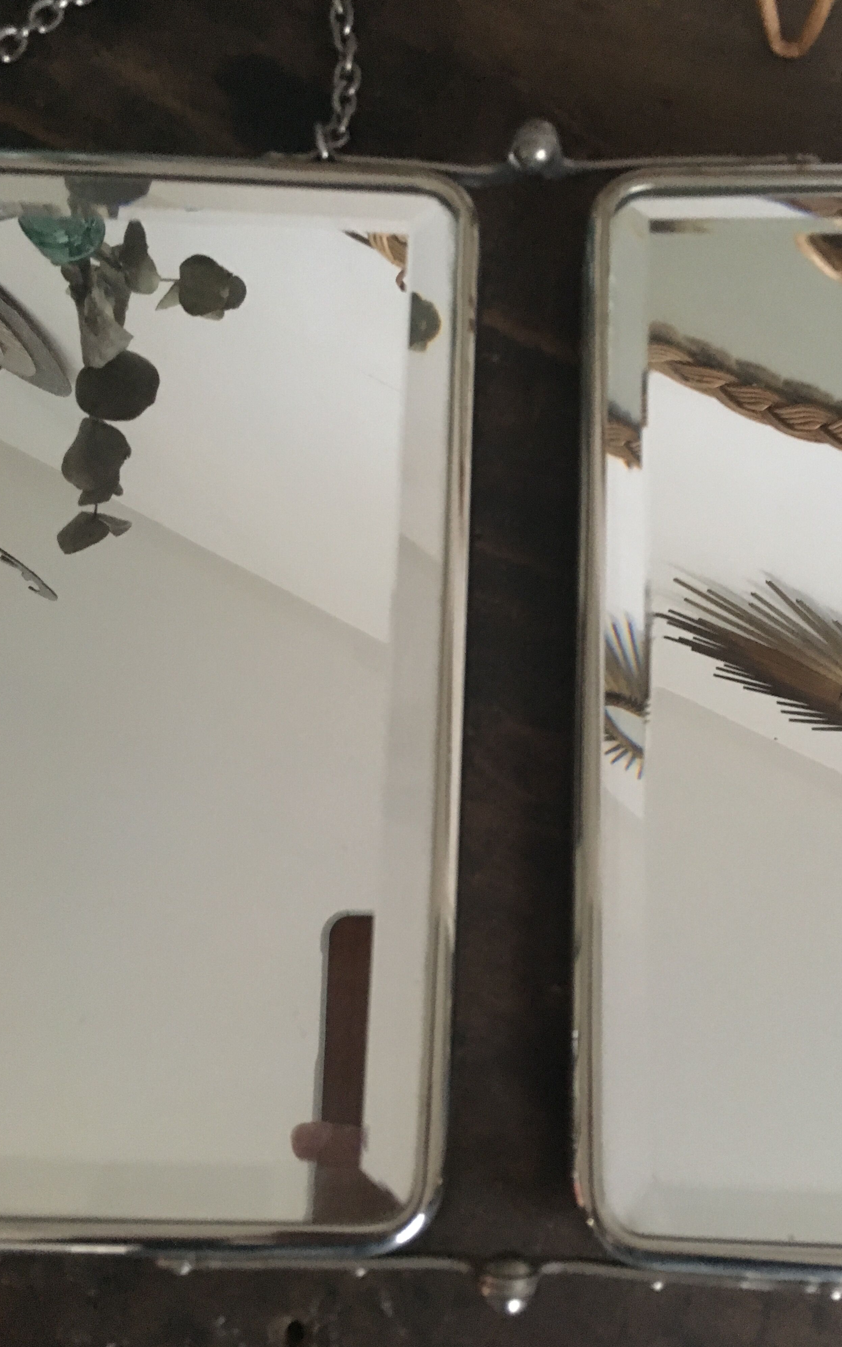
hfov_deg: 40.4
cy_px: 676
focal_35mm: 31
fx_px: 1138
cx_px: 499
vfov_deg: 61.2
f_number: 2.2
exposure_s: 1/17
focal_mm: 4.15
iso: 400
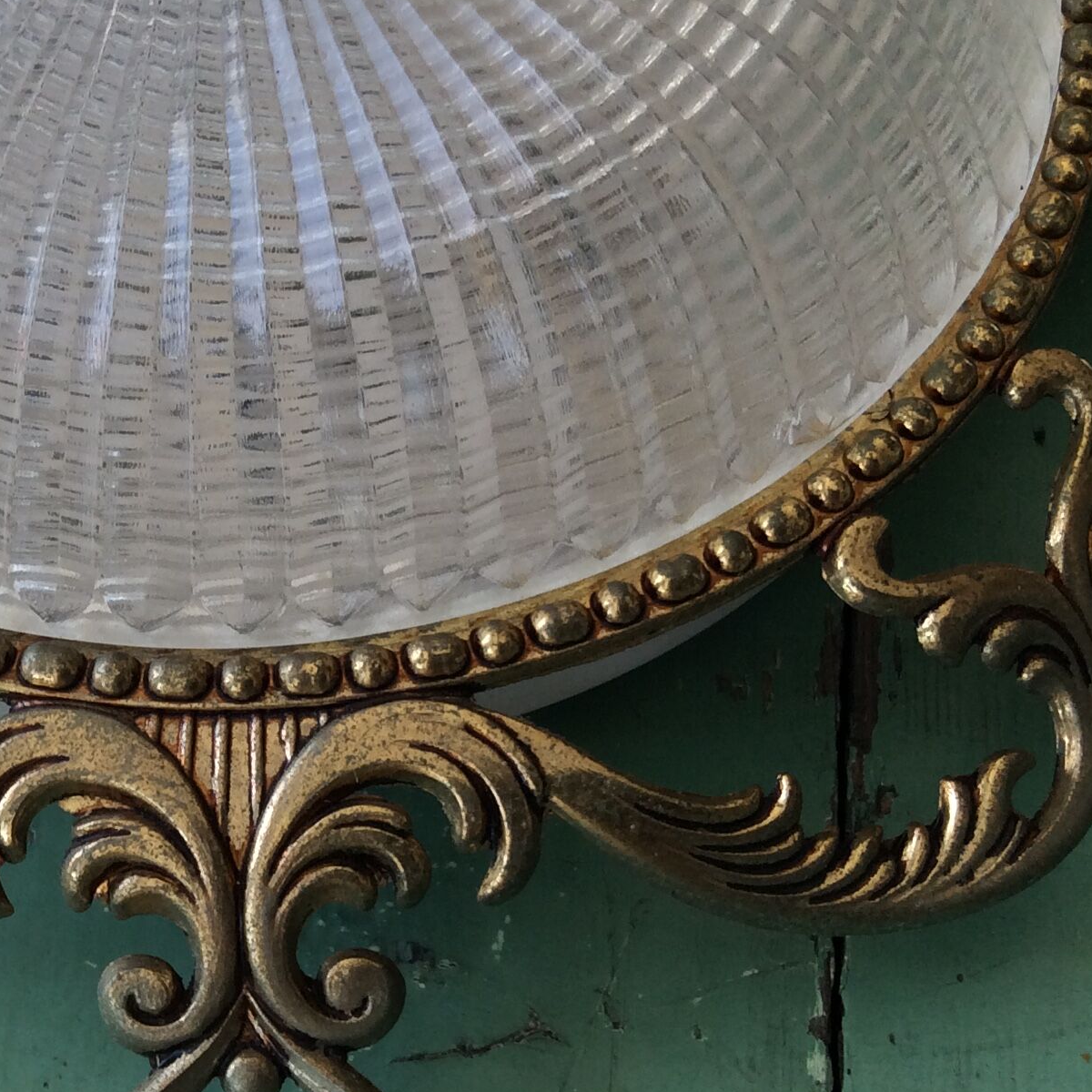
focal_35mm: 61
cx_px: 258
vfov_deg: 28.1
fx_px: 2177
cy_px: 498
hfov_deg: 27.7
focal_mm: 3.3
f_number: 2.4
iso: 32
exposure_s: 1/167
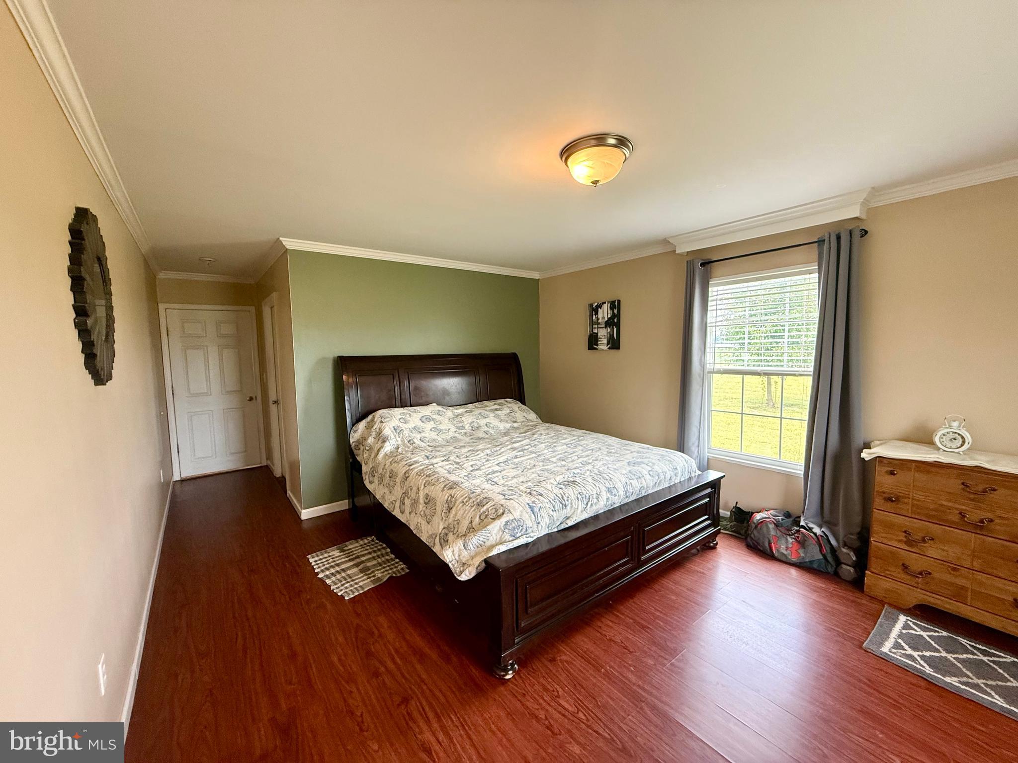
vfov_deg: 85.7
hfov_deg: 102.1
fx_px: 412
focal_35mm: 14
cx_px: 509
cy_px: 382
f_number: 2.2
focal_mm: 2.22
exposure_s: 1/99
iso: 250
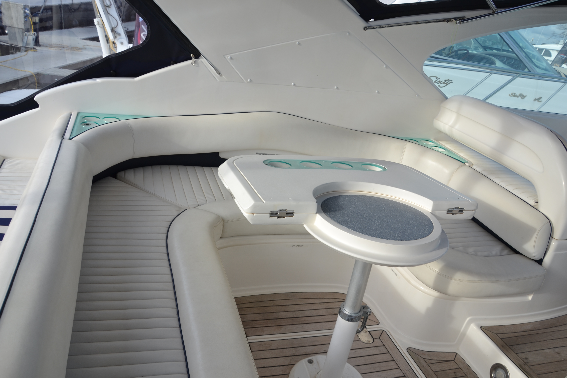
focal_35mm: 27
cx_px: 284
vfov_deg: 47.9
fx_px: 425
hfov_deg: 67.4
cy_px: 189
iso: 100
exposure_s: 1/200
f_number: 7.1
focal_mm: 18
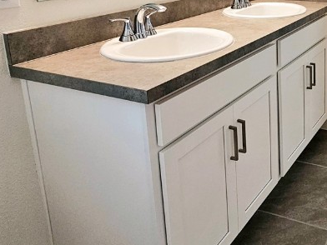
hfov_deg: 46.3
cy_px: 25
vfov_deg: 38.9
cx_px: 319
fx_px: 321
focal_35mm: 34
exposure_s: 1/120
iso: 64
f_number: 2.2
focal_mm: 2.2
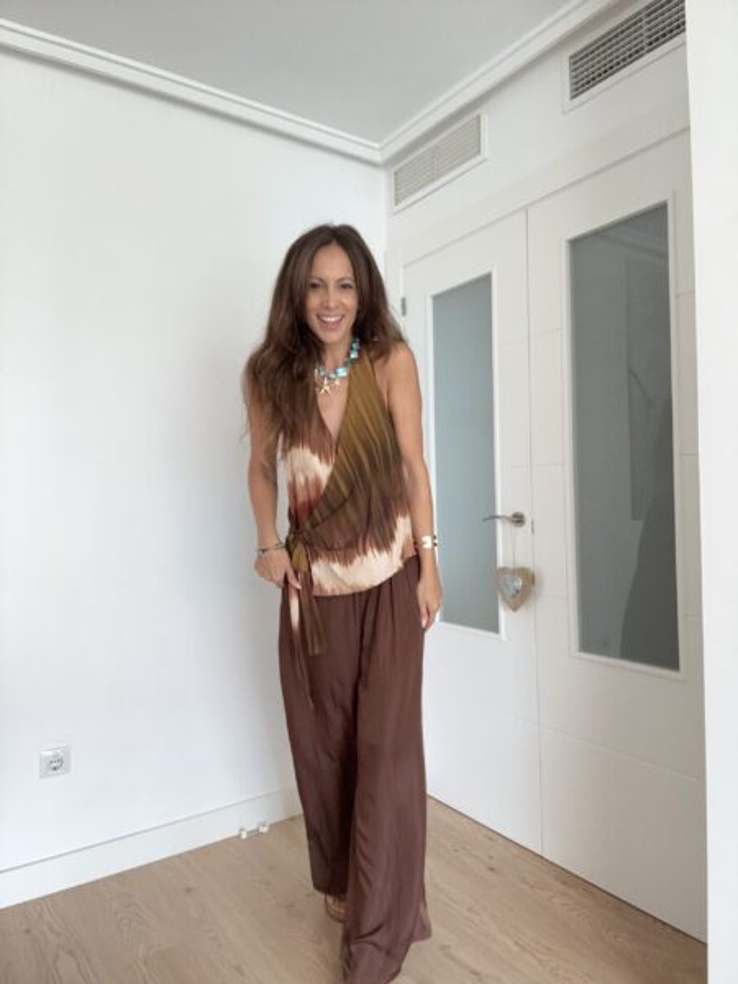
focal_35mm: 23
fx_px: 654
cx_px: 369
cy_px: 492
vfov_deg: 73.9
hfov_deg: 58.9
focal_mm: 2.69
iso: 100
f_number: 1.9
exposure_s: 1/60
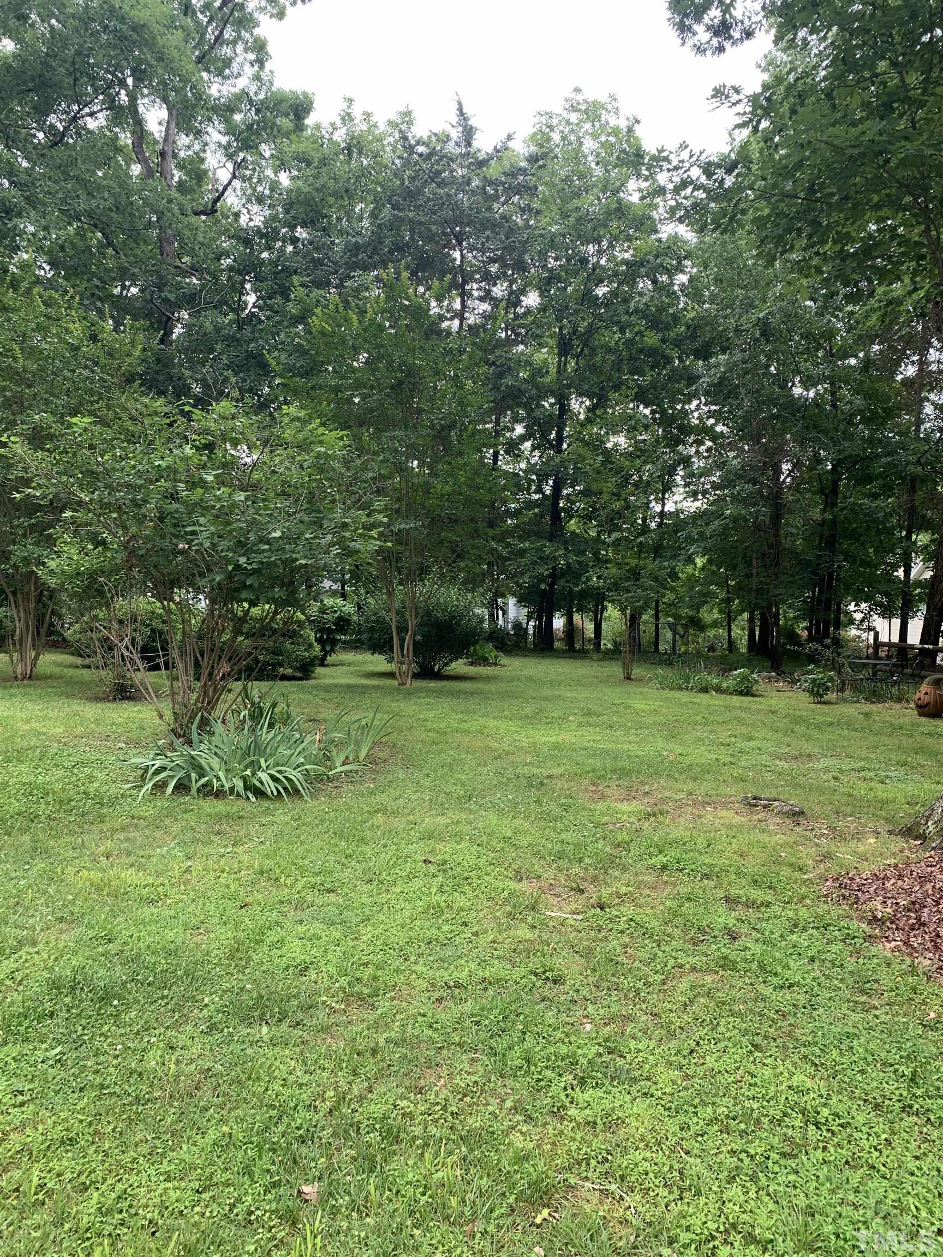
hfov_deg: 53.1
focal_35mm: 26
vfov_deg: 67.3
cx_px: 472
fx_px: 944
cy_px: 628
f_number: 1.8
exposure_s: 1/169
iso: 25
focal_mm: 4.25
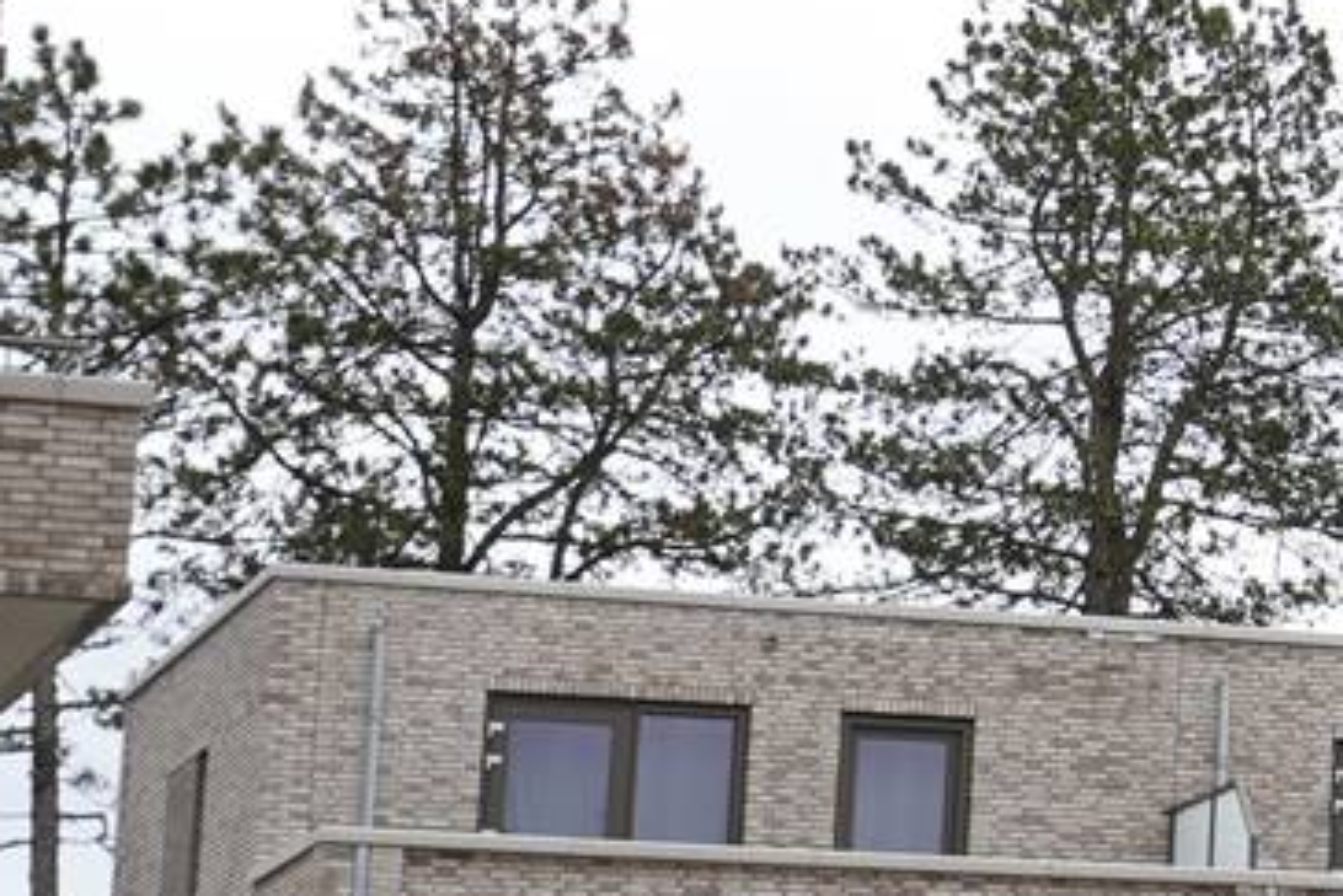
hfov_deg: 9.9
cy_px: 361
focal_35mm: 174
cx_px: 3531
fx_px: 6493
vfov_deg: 7.9
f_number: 4.5
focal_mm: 33
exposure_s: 1/200
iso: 100
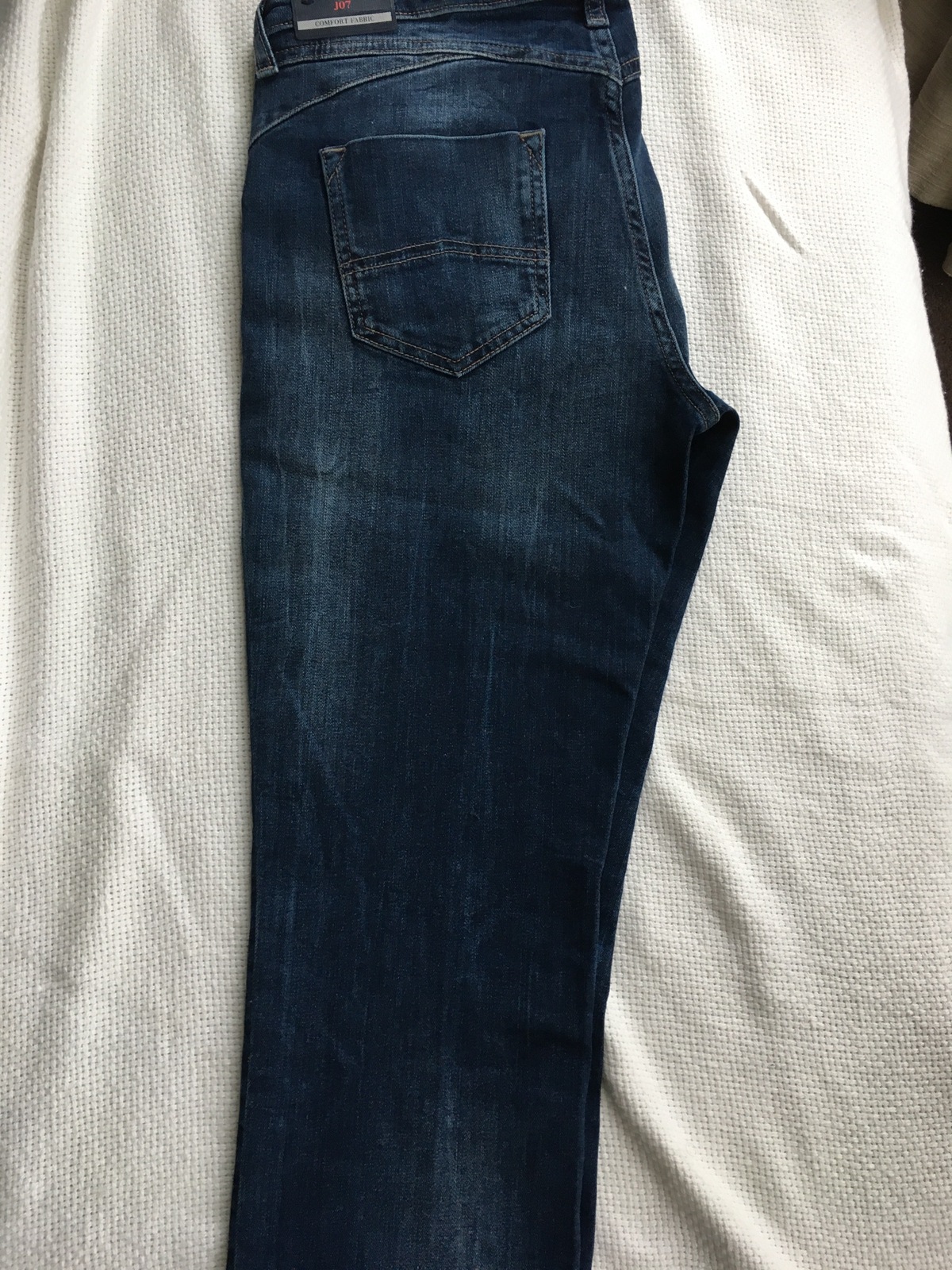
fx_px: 1063
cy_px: 635
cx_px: 476
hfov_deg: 48.2
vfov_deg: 61.7
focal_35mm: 29
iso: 100
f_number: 2.2
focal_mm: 4.15
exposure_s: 1/33
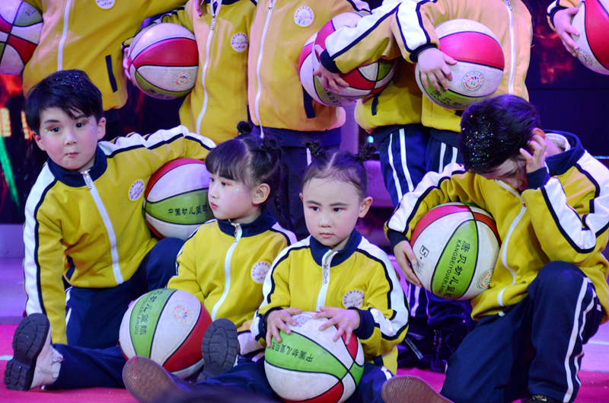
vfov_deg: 8.7
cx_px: 304
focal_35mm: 158
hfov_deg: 13.1
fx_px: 2658
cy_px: 202
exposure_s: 1/60
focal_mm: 105
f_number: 5.6
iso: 560
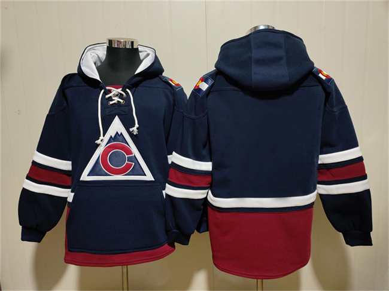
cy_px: 146
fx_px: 281
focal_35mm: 25
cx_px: 194
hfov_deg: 69.4
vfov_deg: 54.8
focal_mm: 5.42
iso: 554
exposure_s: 1/33.3
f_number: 1.89
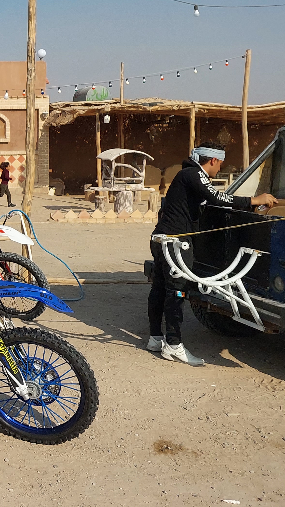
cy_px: 167
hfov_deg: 20.5
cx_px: -167
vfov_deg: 42.3
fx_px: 645
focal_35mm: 48
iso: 25
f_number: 1.8
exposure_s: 1/1380
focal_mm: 5.06
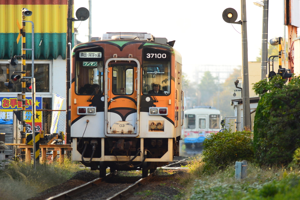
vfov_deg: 1.7
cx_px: 150
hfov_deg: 2.5
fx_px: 6747
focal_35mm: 810
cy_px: 100
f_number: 4
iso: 200
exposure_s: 1/250
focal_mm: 300
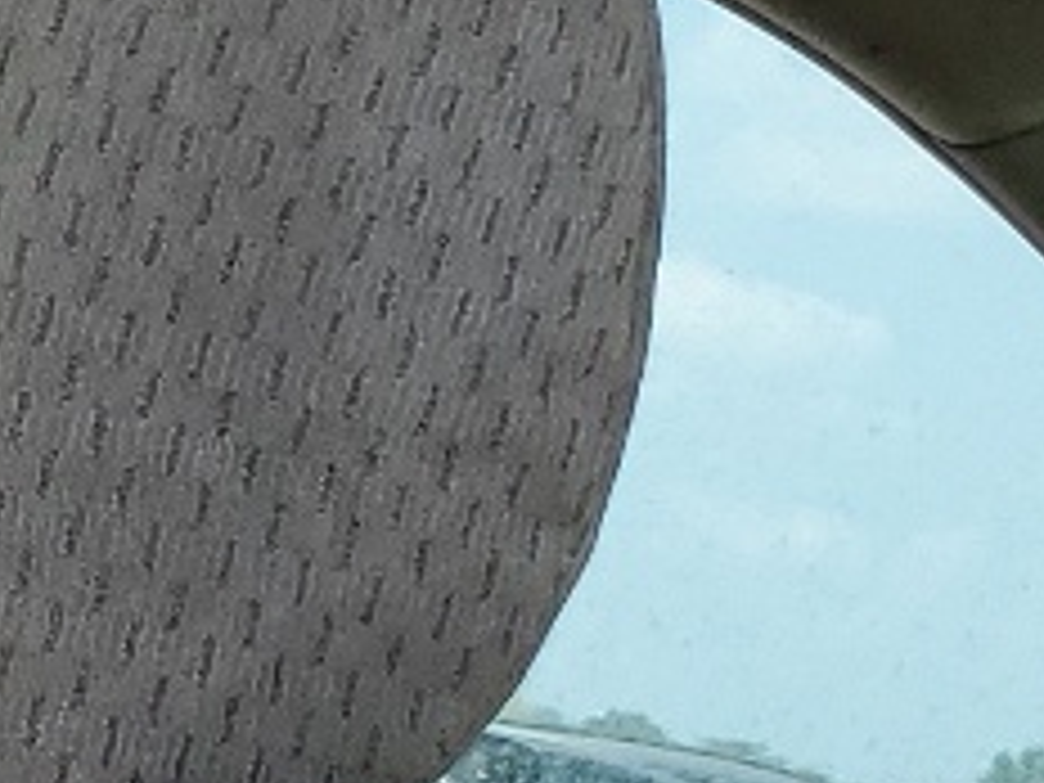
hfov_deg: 9.5
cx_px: -1656
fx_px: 5399
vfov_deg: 7.6
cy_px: 2025
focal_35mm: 179
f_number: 1.5
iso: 50
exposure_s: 1/1429
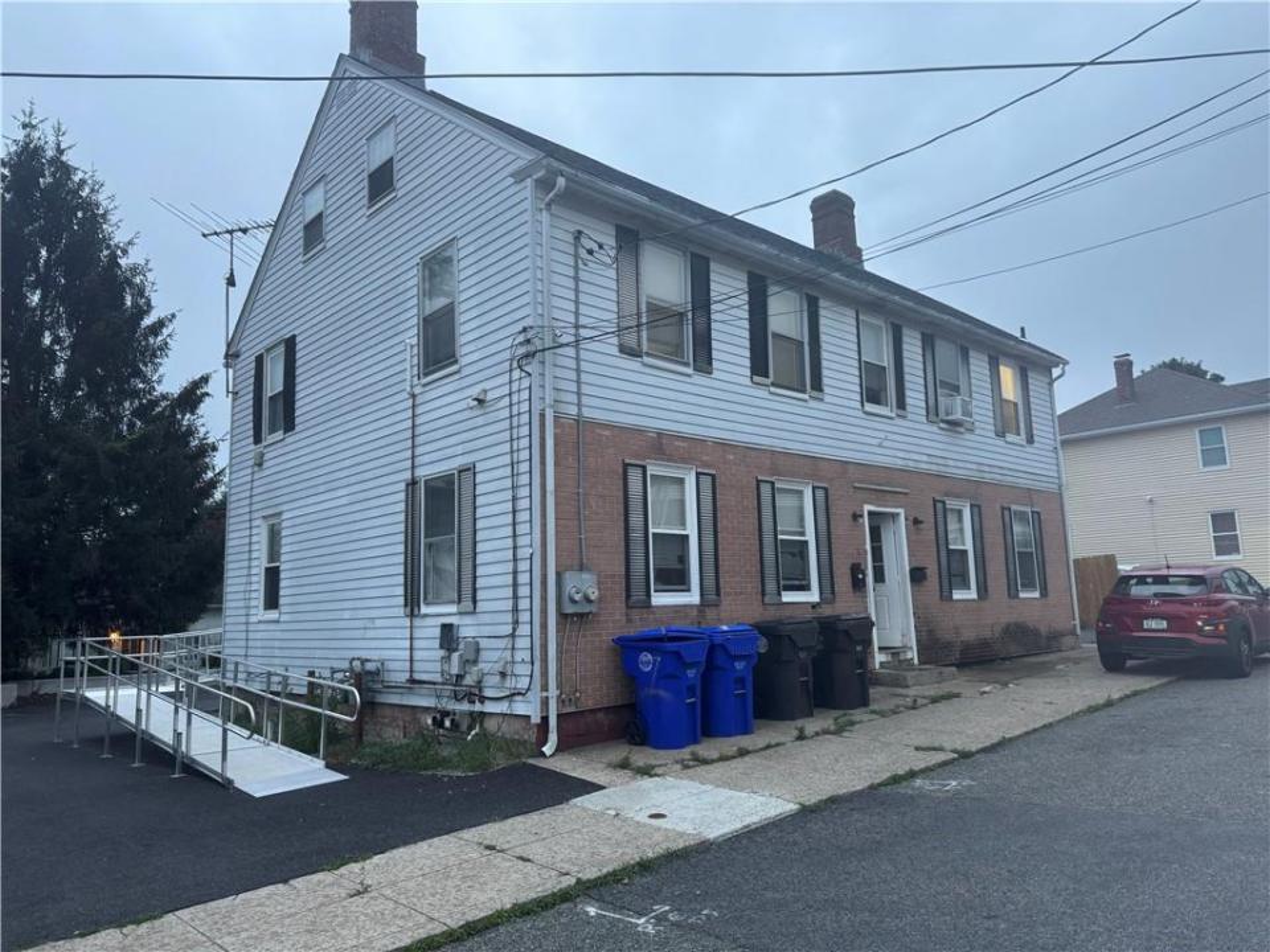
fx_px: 881
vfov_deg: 56.8
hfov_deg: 71.6
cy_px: 476
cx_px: 635
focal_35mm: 24
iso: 200
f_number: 1.78
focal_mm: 6.76
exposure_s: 1/60
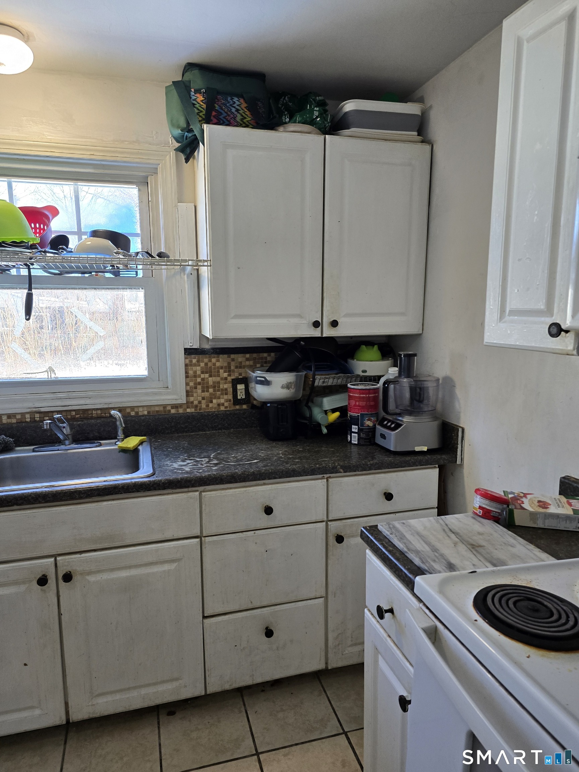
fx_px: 513
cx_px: 290
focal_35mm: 23
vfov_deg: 73.9
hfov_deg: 58.9
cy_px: 386
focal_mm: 6.3
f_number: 1.7
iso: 125
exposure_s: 1/120
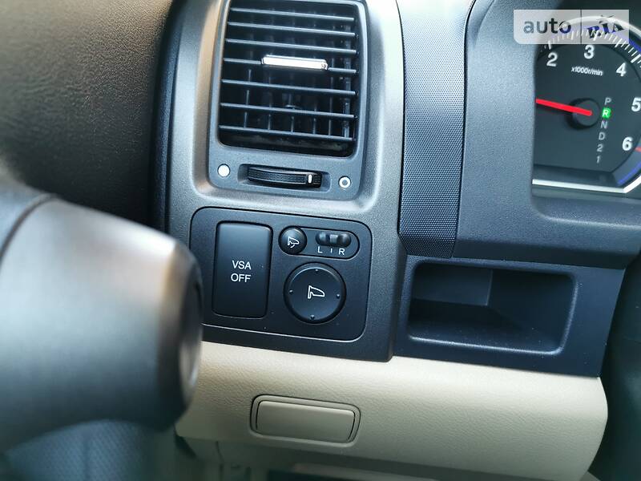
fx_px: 500
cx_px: 320
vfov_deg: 51.4
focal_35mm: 27
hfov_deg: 65.3
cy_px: 240
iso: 160
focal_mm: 5.6
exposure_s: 1/100
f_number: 1.6
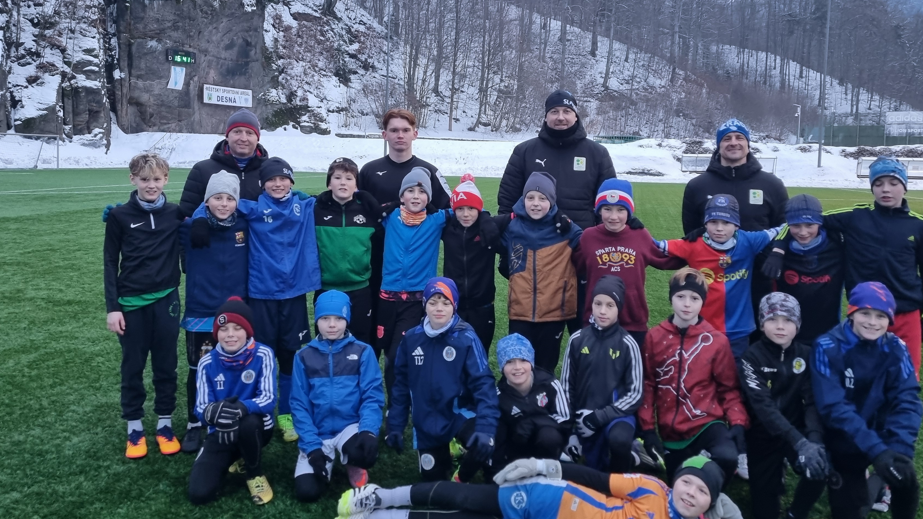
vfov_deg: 34.4
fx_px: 832
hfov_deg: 58.0
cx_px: 469
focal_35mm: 34
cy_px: 185
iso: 320
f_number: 1.8
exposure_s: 1/100
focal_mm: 5.4
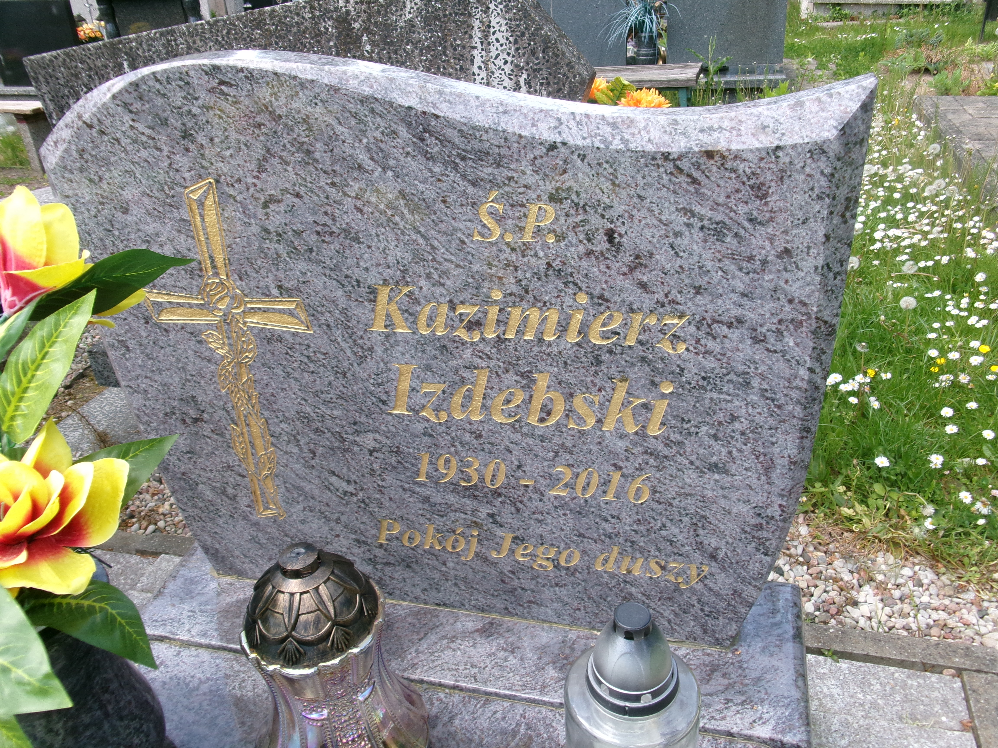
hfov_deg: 63.4
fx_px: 807
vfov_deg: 49.7
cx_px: 499
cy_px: 374
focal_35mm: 28
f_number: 3.9
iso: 100
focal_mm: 5.1
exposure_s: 1/150
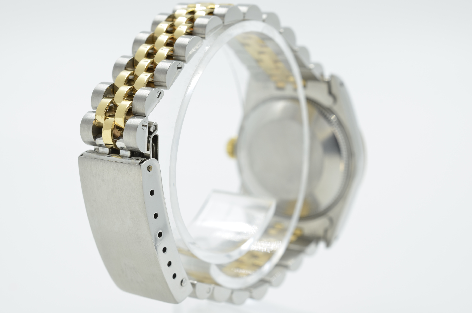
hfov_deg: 33.5
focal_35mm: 60
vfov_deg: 22.5
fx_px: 785
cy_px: 156
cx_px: 236
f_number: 13
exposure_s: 1/13
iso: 100
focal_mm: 40
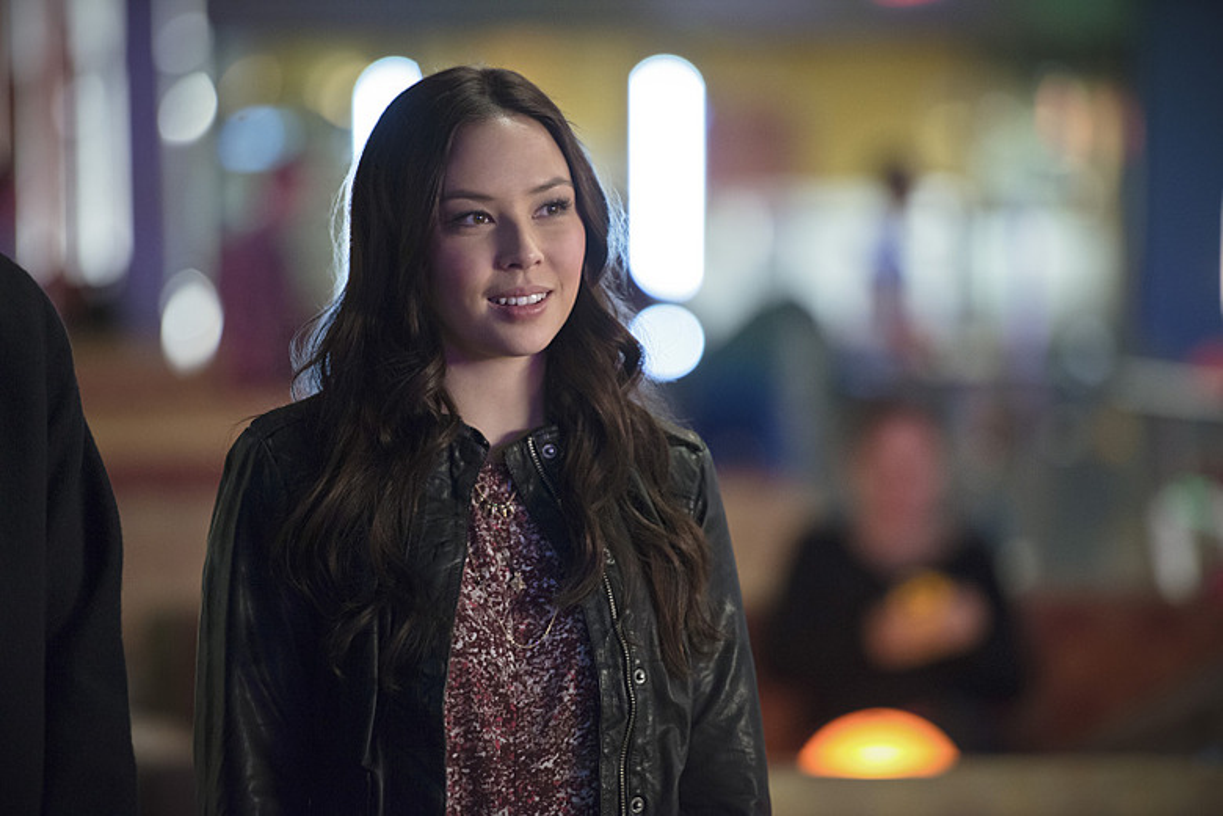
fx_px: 6794
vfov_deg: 6.9
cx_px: 612
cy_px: 408
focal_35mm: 200
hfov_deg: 10.3
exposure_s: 1/100
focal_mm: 200
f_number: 2.8
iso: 2000
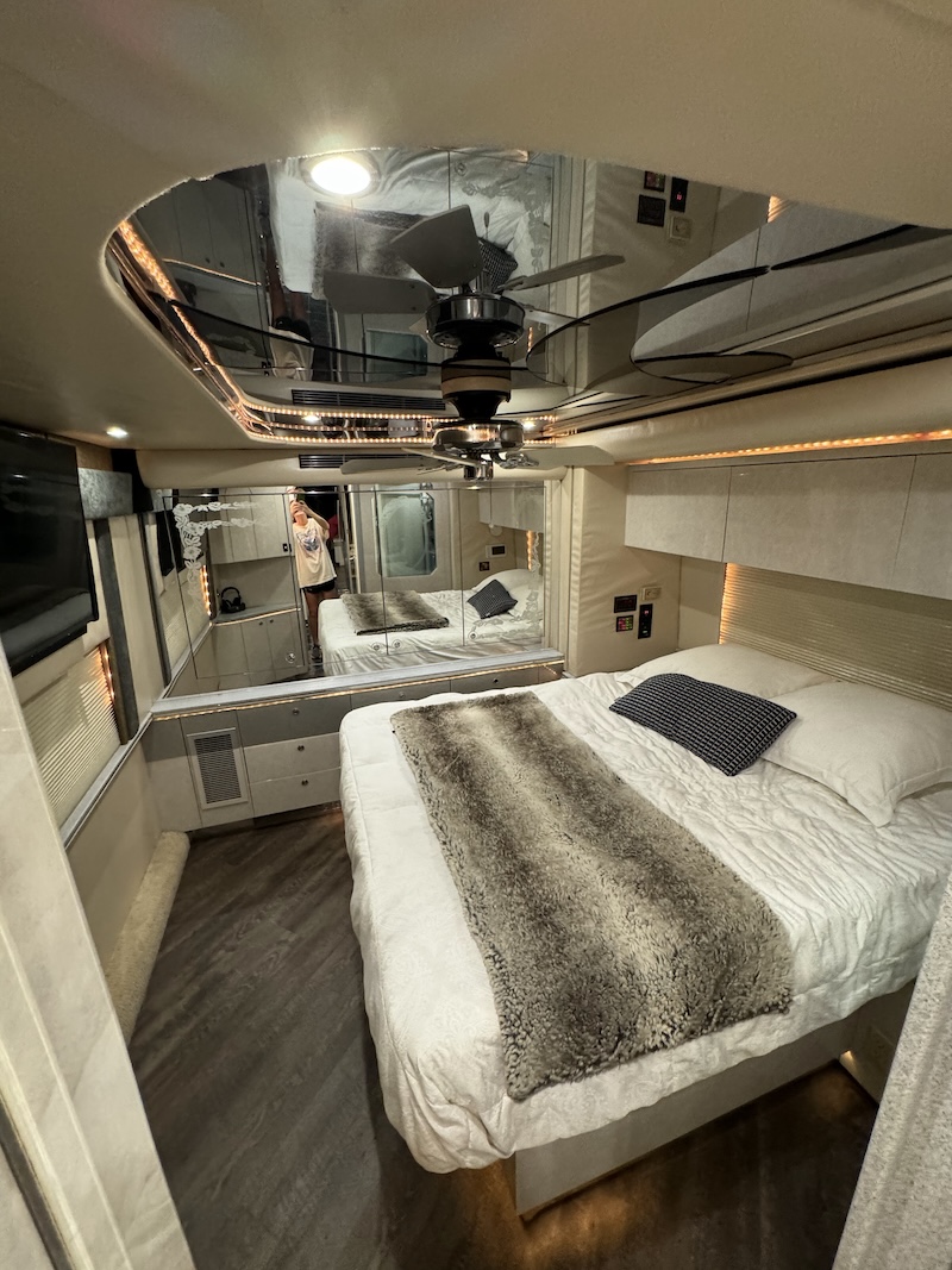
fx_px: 513
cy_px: 635
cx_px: 476
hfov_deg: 85.7
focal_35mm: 14
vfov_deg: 102.1
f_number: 2.2
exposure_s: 1/60
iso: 500
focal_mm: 2.22
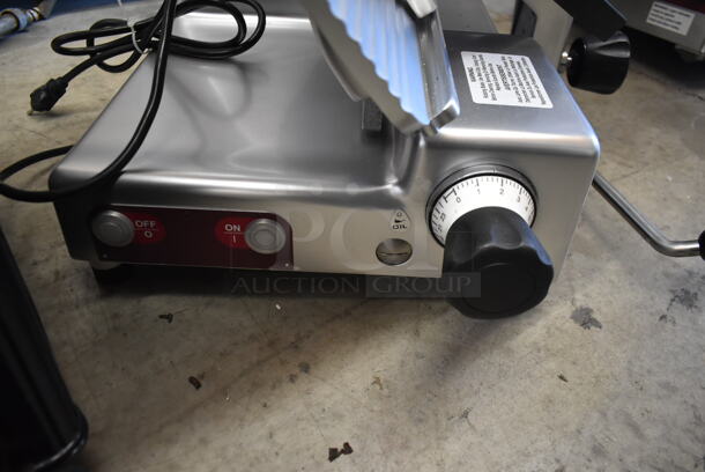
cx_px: 352
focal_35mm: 27
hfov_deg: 67.3
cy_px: 236
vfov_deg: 48.0
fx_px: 529
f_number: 3.5
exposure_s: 1/30
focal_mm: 18
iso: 1600
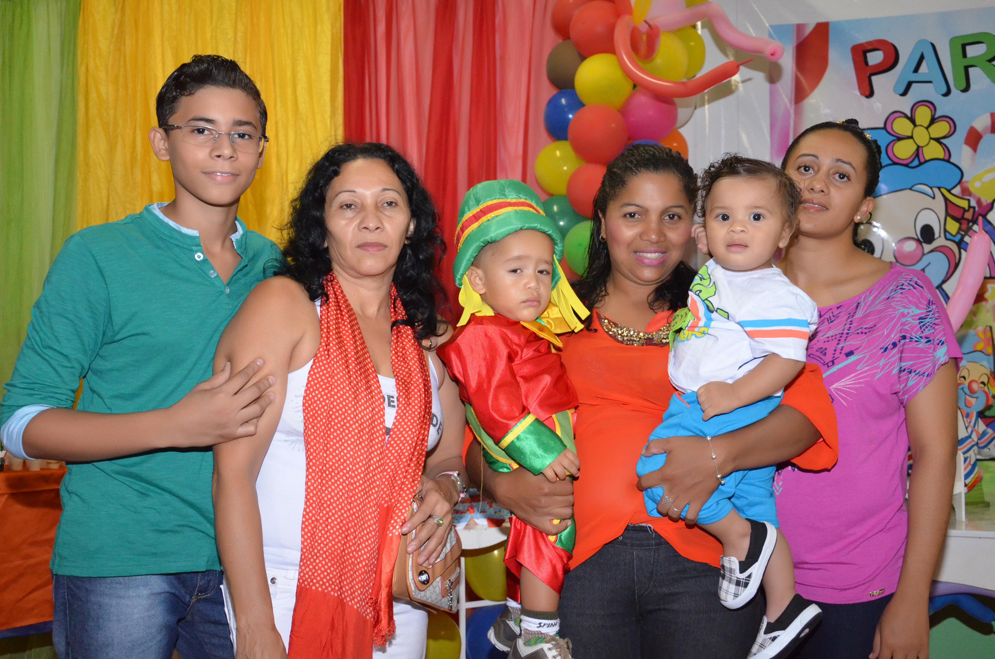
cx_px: 484
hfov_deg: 48.0
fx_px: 1118
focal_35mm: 41
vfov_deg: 32.8
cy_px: 339
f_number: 4
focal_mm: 25
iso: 3200
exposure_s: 1/60
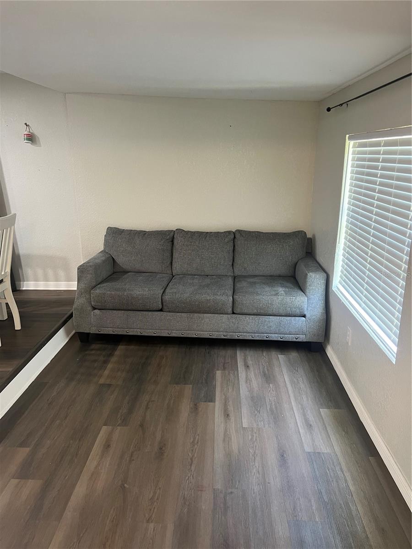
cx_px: 206
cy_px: 274
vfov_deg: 67.3
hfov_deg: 53.1
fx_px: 413
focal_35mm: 26
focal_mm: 5.7
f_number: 1.5
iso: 250
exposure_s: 1/60
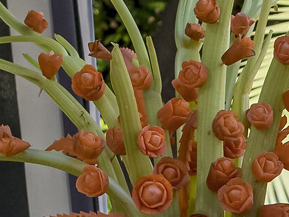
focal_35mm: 287
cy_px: 481
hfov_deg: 6.7
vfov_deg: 5.1
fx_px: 2397
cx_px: 511
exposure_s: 1/160
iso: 200
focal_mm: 25
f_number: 6.3
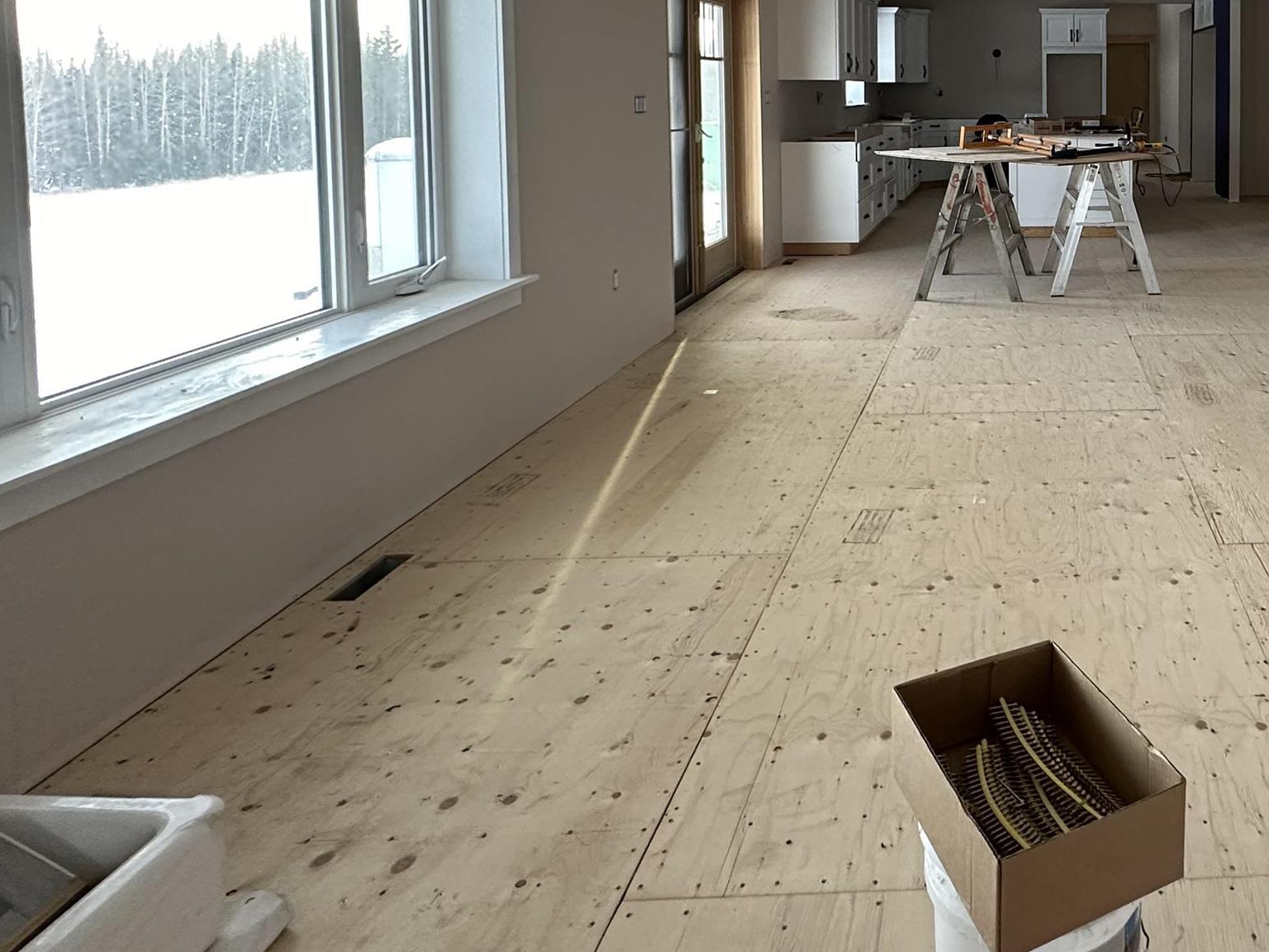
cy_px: 145
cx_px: 1069
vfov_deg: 46.2
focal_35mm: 28
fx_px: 1026
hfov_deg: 57.2
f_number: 2.2
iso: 250
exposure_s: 1/99
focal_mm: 2.22
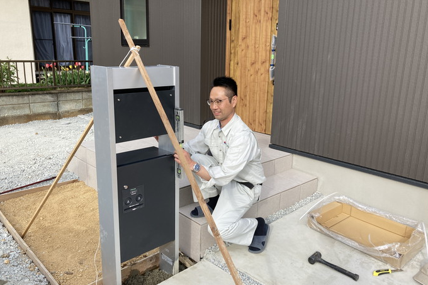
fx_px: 357
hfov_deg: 61.9
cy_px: 137
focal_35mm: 30
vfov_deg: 43.6
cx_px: 218
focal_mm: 3.99
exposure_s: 1/615
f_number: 1.8
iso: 20
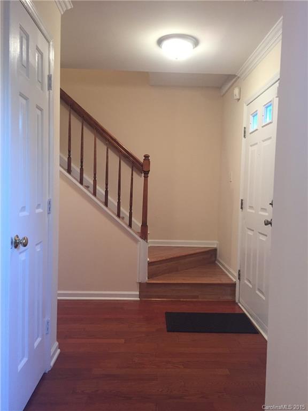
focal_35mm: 29
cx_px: 154
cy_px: 206
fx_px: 344
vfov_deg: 61.7
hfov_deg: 48.2
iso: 125
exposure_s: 1/30
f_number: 2.2
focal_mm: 4.15
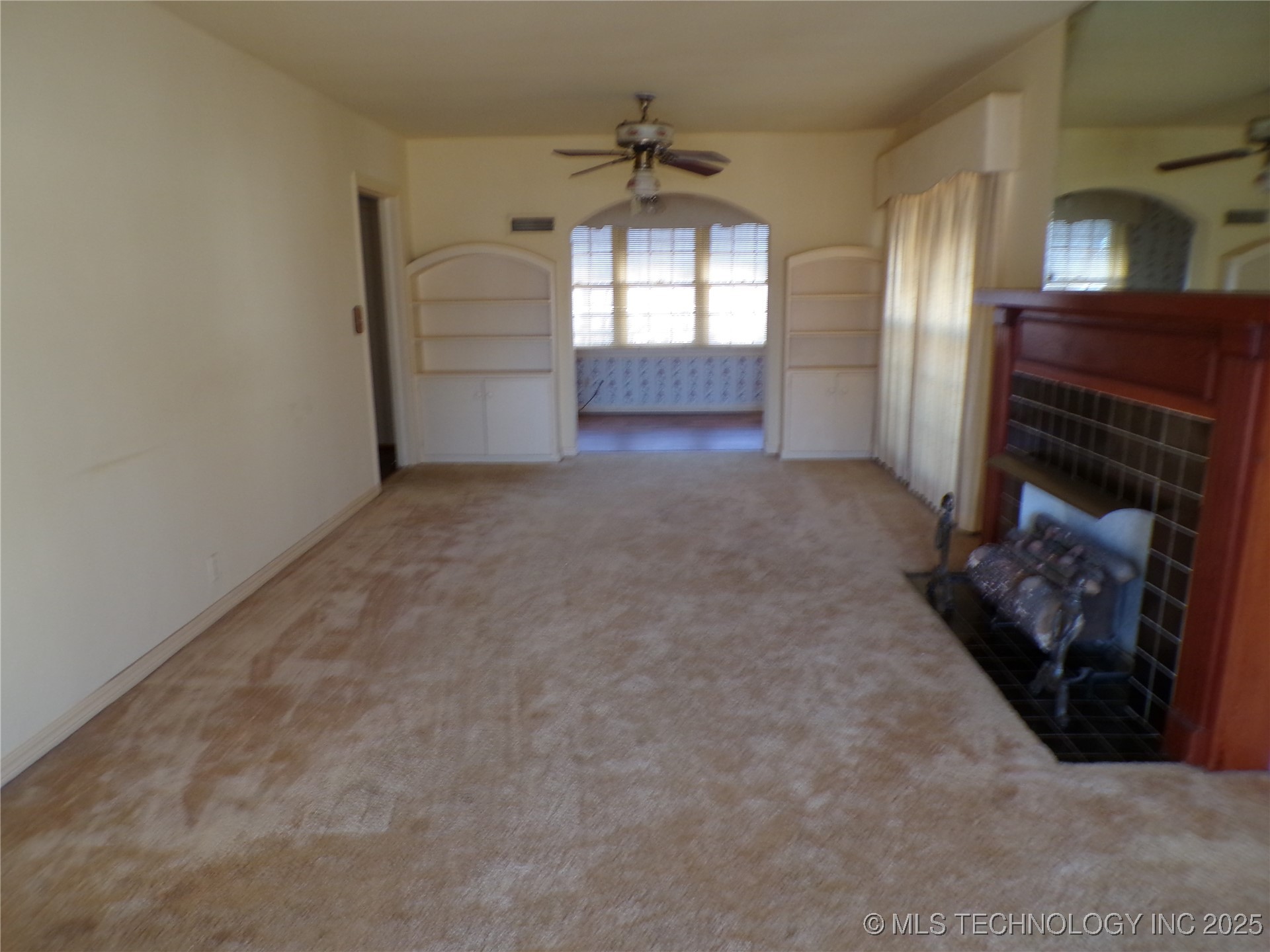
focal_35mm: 24
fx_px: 881
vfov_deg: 56.8
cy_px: 476
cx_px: 635
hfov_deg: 71.6
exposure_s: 1/17
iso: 228
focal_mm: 4.3
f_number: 3
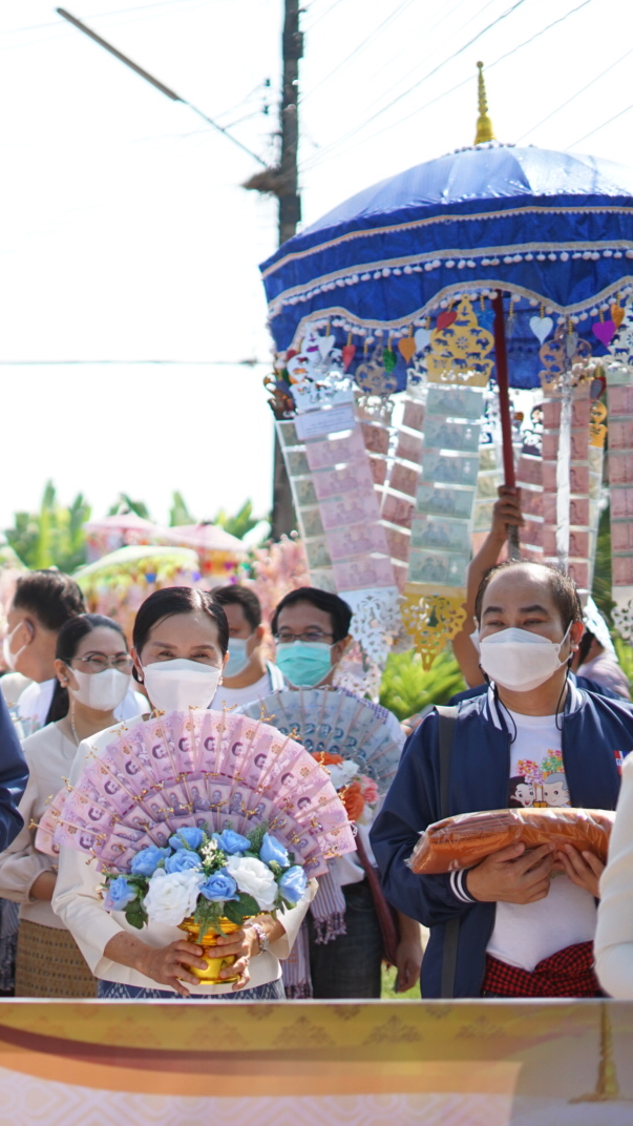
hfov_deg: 14.9
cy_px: 564
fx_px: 2357
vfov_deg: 26.8
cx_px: -69
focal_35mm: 79
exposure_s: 1/8000
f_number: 1.8
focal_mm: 50
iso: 400
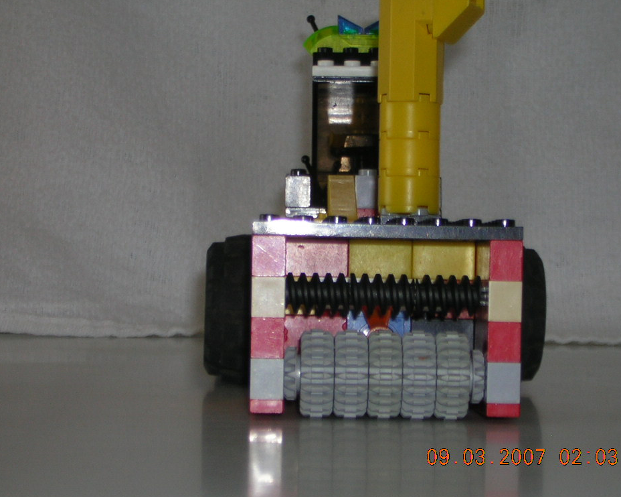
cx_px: 329
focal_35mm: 112
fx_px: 2058
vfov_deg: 13.8
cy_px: 254
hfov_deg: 17.2
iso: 50
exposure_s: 1/60.1
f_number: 4.6
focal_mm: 13.6
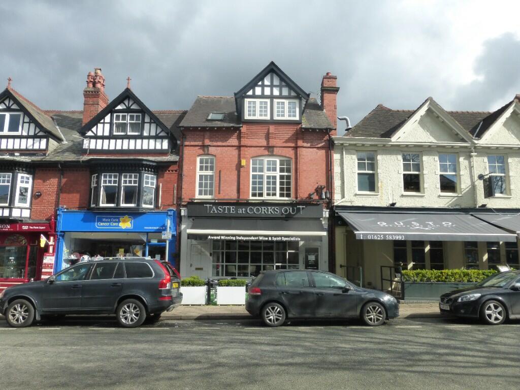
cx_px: 260
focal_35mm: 25
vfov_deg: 54.9
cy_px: 195
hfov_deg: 69.4
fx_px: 376
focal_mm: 4.3
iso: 160
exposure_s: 1/640
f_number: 4
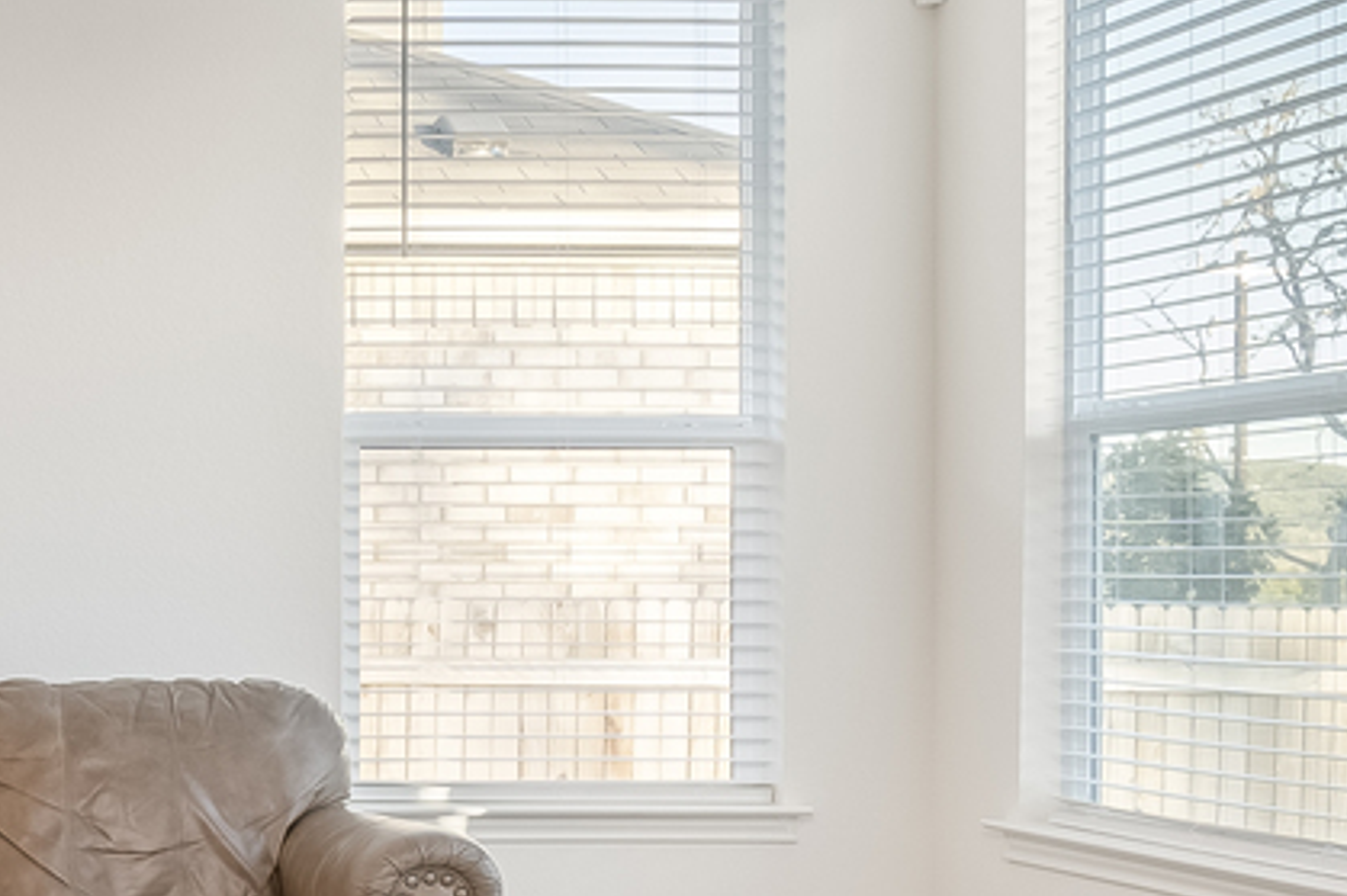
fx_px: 2169
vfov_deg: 23.3
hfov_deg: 30.2
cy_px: 578
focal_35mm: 58
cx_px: -199
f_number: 7.1
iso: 400
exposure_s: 1/20
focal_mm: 10
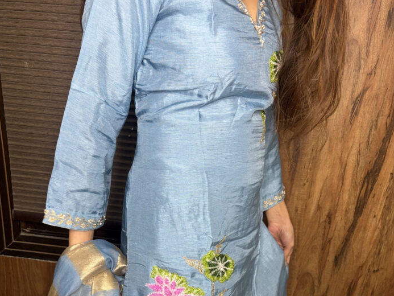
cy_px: 221
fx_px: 398
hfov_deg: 52.6
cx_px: 197
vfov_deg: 39.6
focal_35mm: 35
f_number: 1.6
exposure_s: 1/50
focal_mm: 5.96
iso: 125
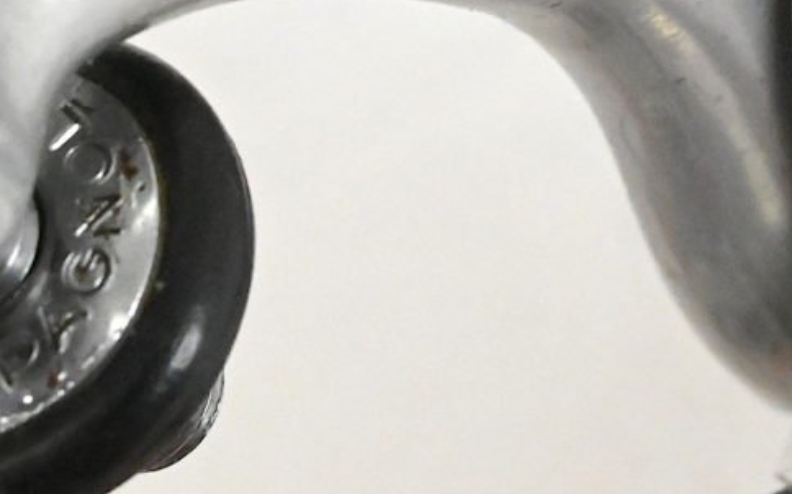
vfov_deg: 4.6
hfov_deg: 7.4
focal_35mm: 283
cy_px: -549
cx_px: 916
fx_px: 6106
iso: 12800
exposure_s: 1/400
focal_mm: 70
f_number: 18
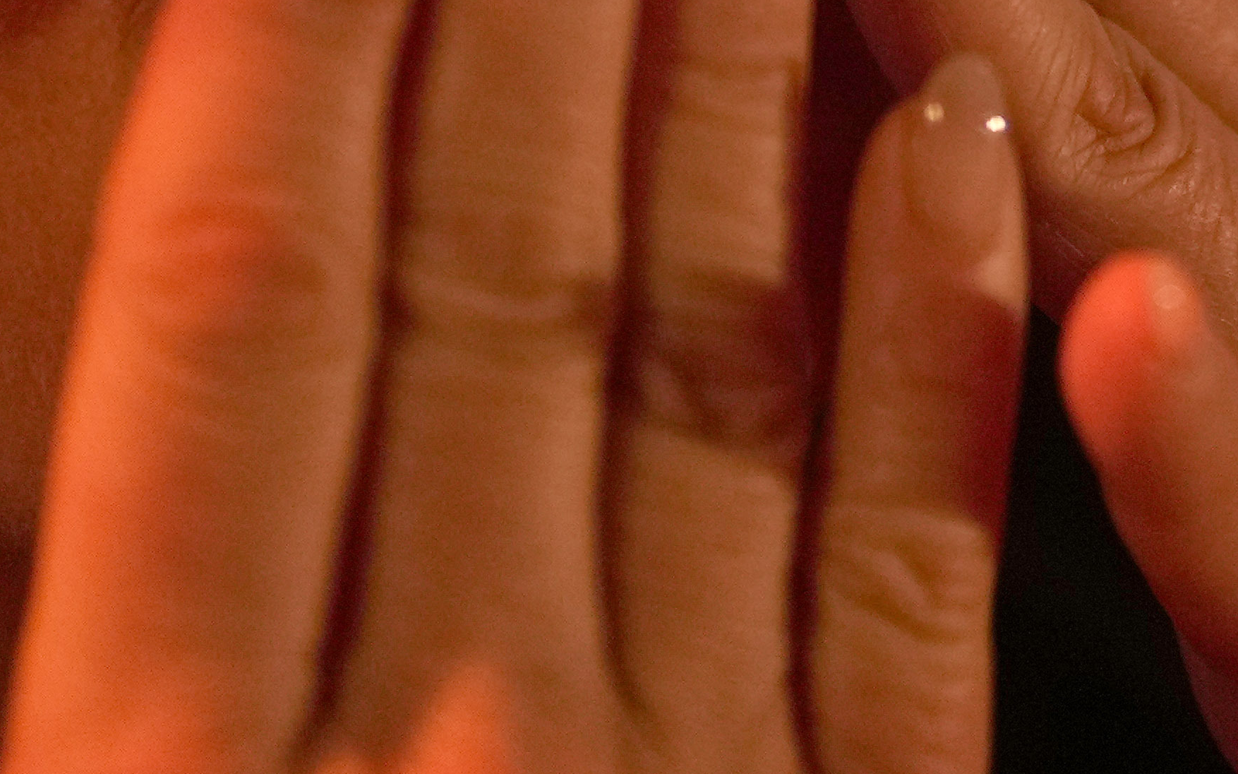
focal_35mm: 251
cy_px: -1172
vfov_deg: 5.1
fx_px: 8468
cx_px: 1324
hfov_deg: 8.3
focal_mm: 50
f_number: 1.2
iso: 1250
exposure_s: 1/1600
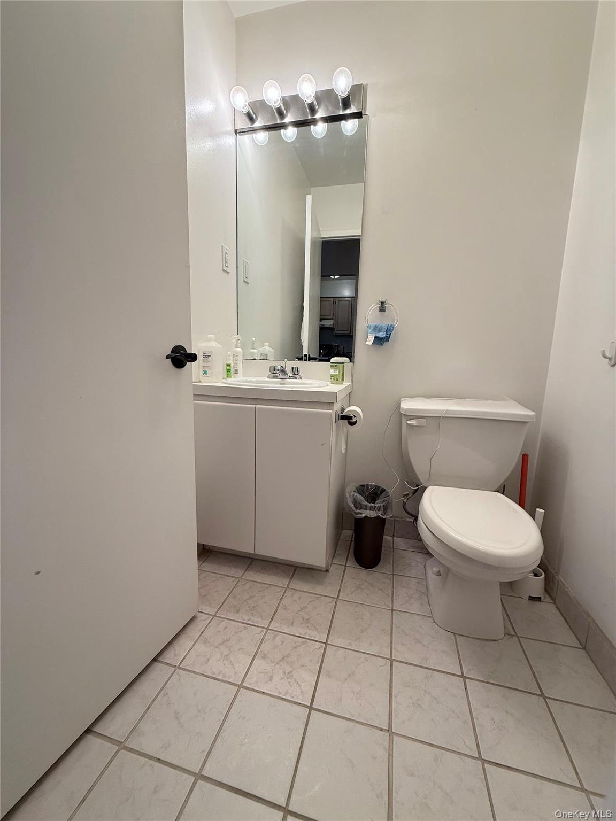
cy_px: 410
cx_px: 308
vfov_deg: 102.1
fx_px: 332
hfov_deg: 85.7
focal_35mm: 14
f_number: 2.2
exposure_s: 1/120
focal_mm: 2.22
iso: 160
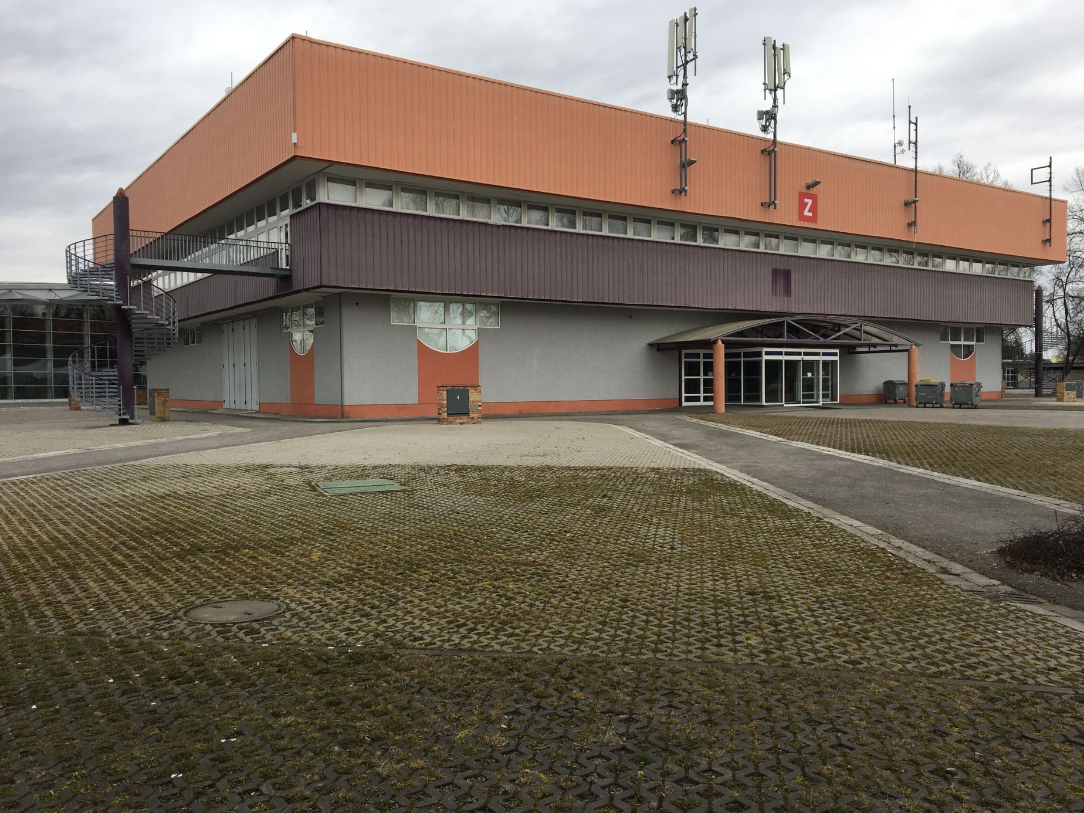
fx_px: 908
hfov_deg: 61.7
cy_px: 406
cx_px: 542
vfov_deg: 48.2
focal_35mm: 29
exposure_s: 1/384
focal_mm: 4.15
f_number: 2.2
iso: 25
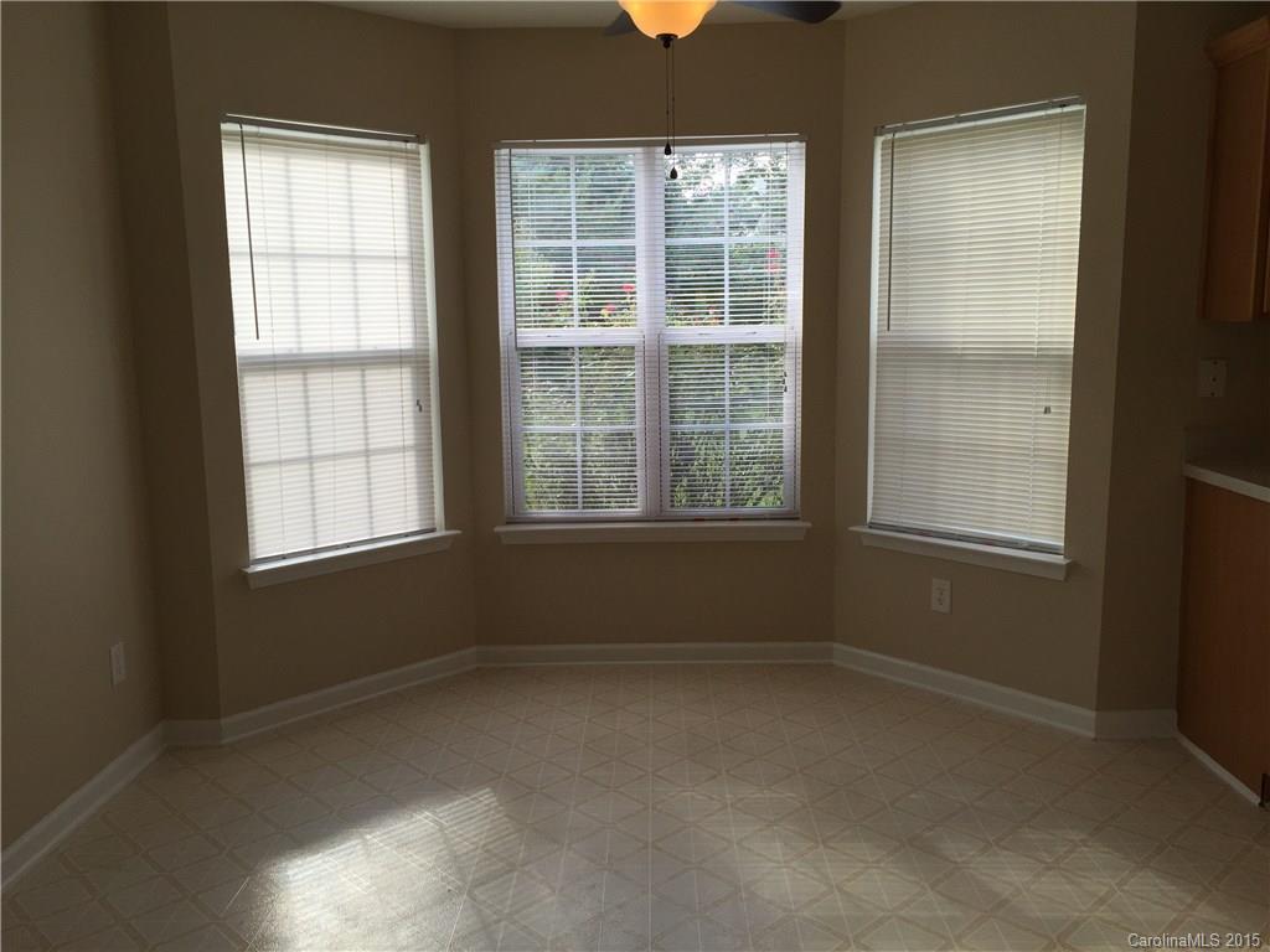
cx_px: 635
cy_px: 476
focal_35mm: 29
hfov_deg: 61.7
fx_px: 1064
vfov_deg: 48.2
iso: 32
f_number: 2.2
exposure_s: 1/264
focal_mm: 4.15
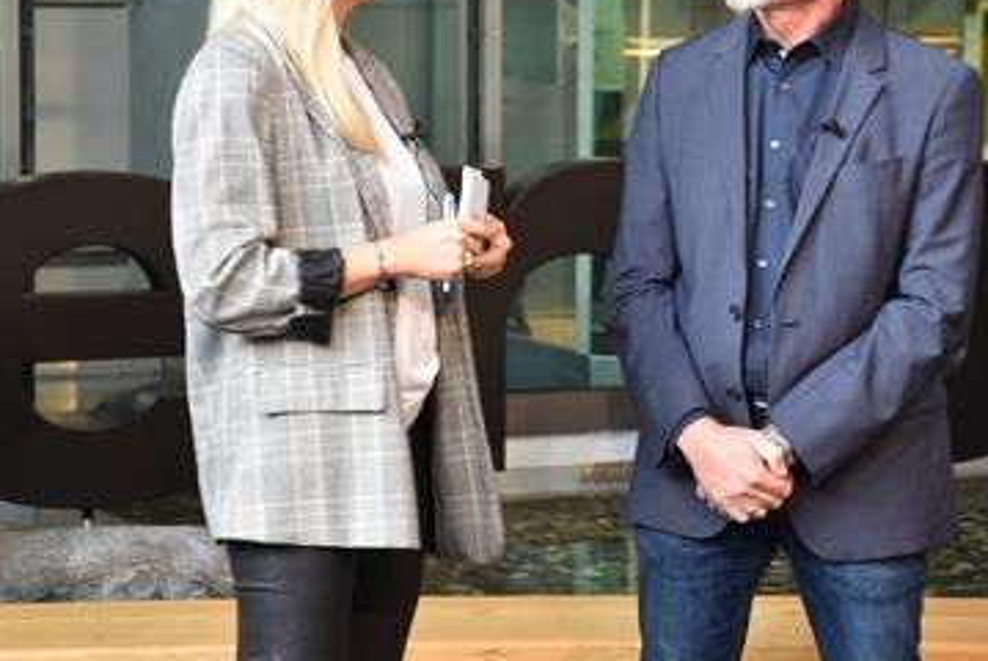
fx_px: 4065
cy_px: 207
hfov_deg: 13.9
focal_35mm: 148
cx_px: 586
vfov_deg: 9.3
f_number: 5
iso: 400
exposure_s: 1/50
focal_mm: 70
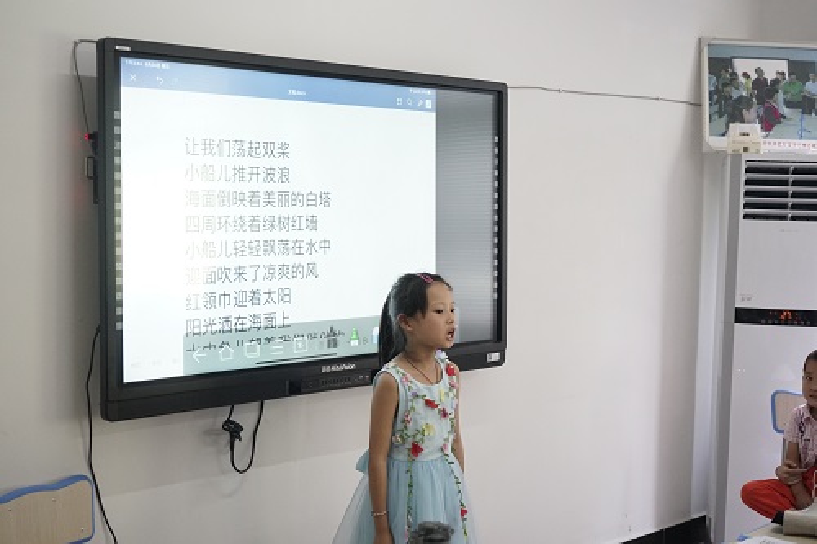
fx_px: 1157
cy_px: 272
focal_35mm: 51
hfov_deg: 38.9
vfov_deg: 26.5
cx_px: 408
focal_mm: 51
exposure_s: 1/100
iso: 3200
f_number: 5.6
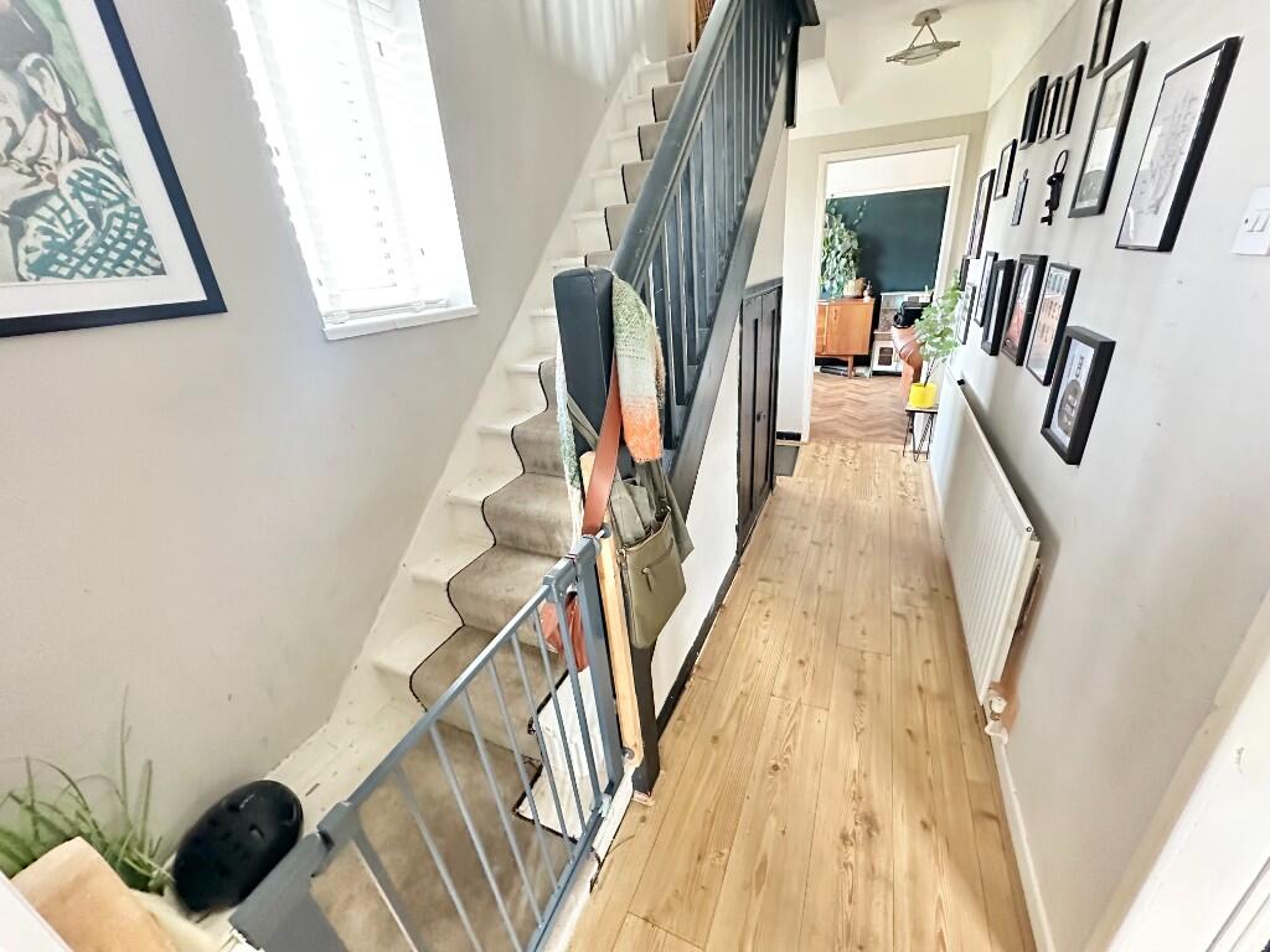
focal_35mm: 14
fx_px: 514
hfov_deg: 102.1
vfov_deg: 85.7
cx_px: 635
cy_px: 476
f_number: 2.2
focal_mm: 2.22
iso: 1000
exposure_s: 1/34
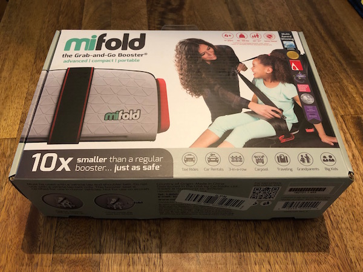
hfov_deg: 63.4
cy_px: 136
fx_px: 294
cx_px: 182
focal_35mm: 28
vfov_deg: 49.7
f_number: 1.8
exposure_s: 1/11
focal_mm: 4
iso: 100
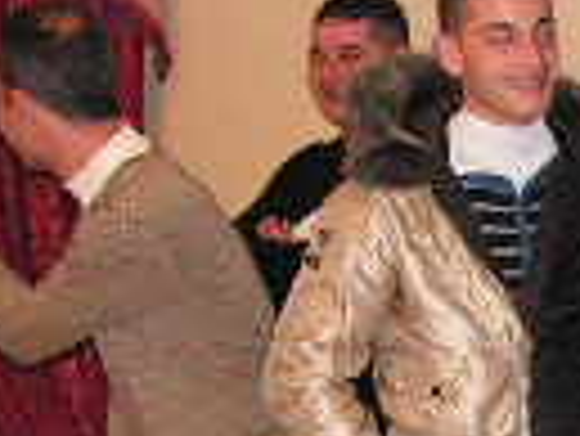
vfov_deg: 7.8
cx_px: 611
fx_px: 3170
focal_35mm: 189
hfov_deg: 10.4
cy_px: 414
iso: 200
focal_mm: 6.4
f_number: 3.2
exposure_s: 1/40
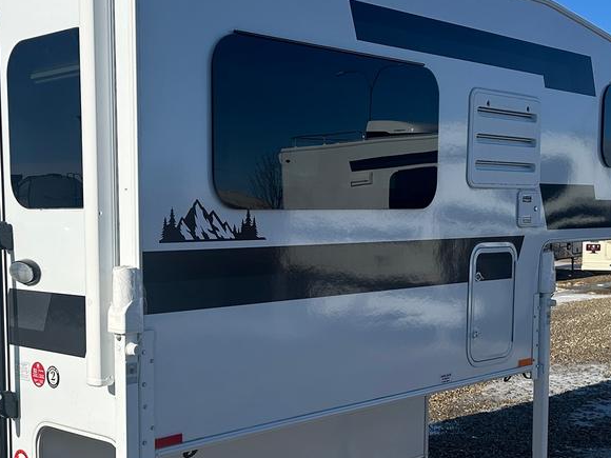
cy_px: 298
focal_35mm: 53
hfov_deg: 35.8
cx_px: 204
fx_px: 935
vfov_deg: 27.4
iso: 80
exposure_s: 1/9709
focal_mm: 6.86
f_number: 1.78
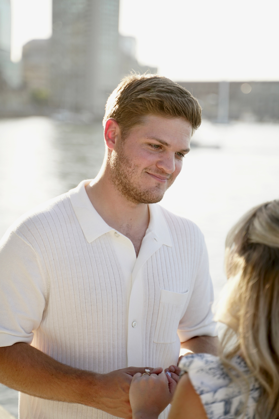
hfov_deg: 18.2
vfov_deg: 27.0
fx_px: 871
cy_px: 210
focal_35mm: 75
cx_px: 140
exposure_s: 1/400
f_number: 2.8
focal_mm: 75
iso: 100
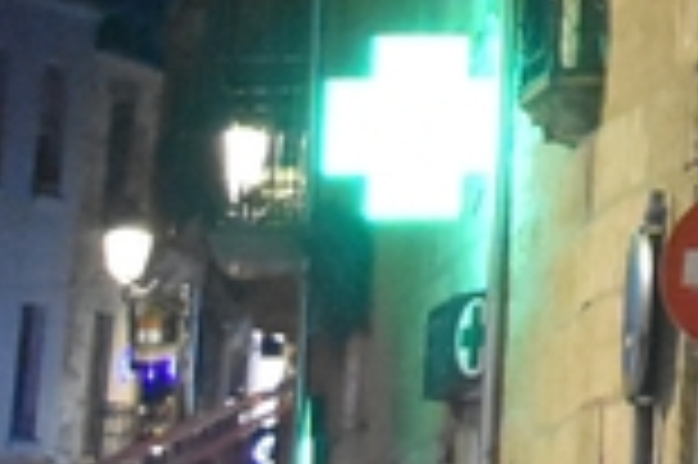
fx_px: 5404
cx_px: 2117
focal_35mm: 279
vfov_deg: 4.6
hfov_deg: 6.7
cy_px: -1216
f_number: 3.8
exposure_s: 1/60
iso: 7200
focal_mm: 24
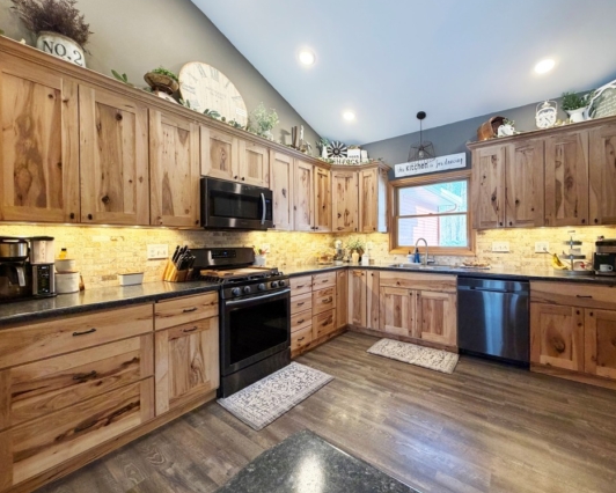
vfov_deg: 84.1
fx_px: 274
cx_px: 322
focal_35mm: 15
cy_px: 241
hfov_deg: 96.7
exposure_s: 1/60
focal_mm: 2.22
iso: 200
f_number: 2.2
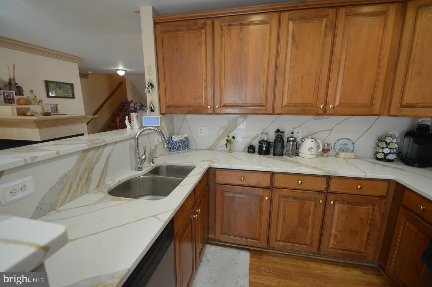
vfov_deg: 77.2
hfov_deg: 100.4
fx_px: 180
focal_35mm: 15
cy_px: 144
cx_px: 216
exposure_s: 1/60
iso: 400
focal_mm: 10
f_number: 4
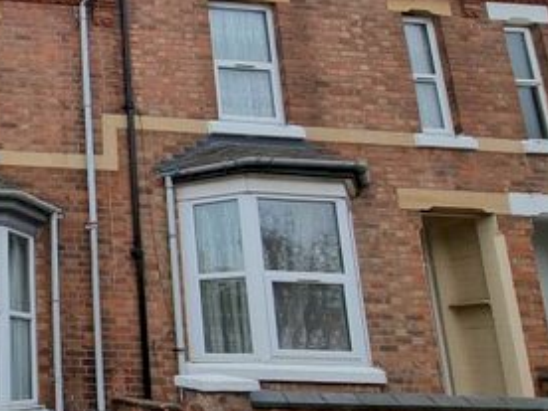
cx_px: -95
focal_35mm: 33
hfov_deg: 40.6
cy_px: 231
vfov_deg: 42.9
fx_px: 522
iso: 50
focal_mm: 2.2
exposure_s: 1/640
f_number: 2.2
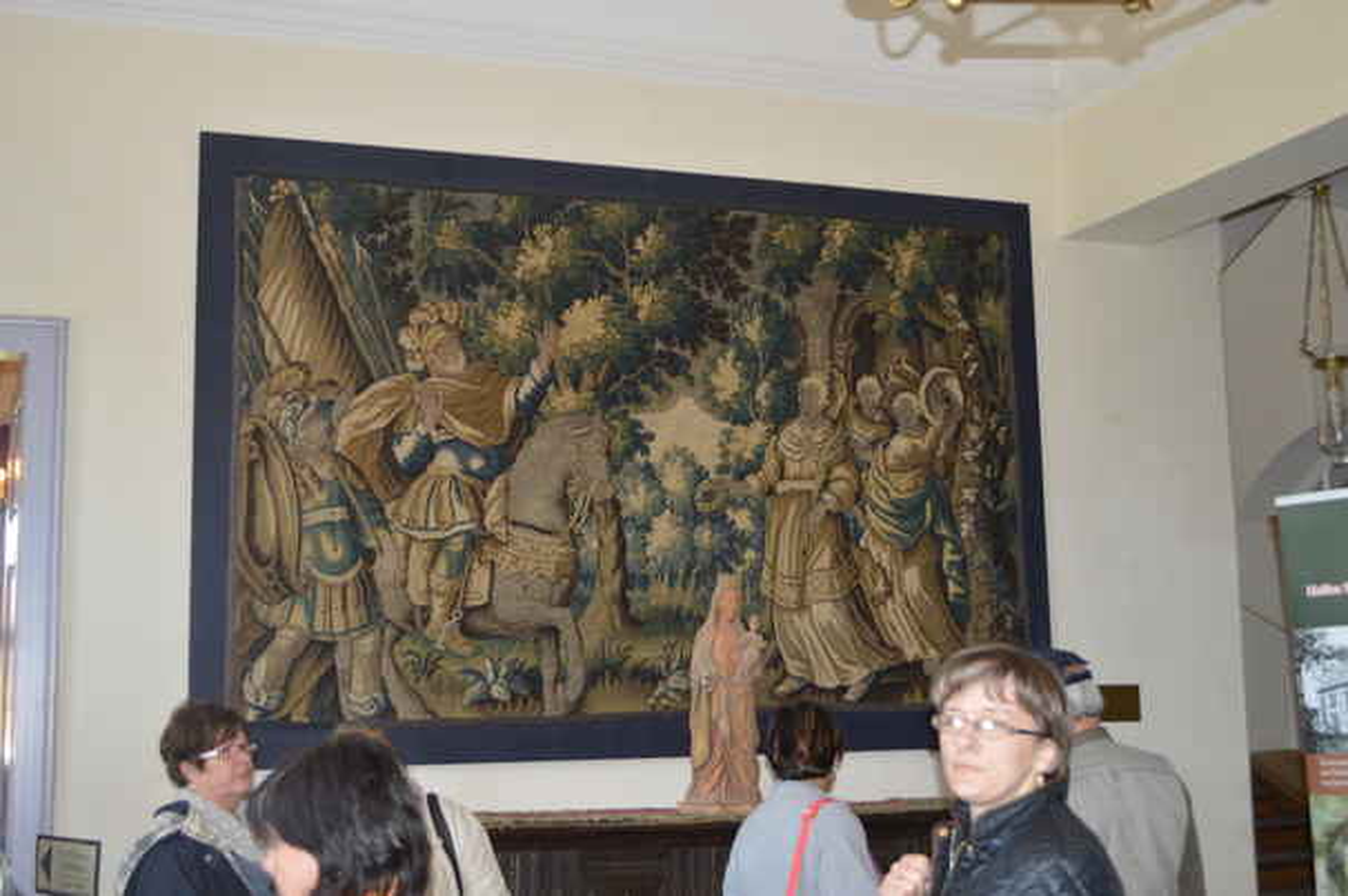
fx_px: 1684
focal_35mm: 45
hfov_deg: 43.6
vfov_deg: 29.8
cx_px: 674
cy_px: 448
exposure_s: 1/60
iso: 720
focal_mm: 30
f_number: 4.5
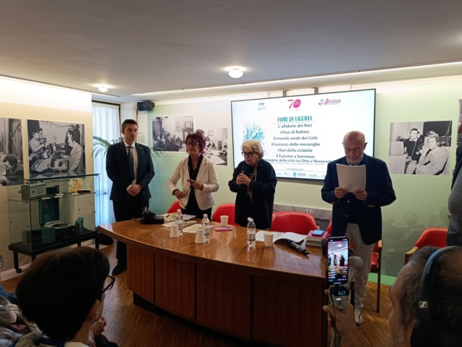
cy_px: 174
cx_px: 231
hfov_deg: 71.6
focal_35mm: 24
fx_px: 320
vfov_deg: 56.8
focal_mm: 6.14
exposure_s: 1/50
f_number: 1.65
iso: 697
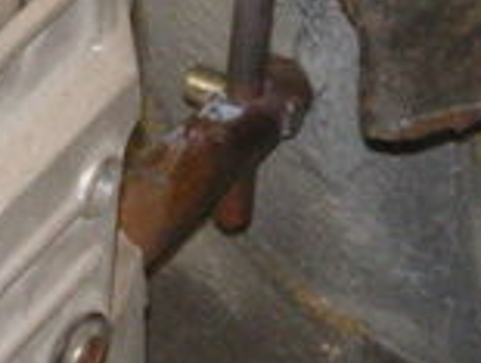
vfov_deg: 5.3
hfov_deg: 7.0
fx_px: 3900
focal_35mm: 280
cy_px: 47
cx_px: -71
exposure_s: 1/40
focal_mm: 11.3
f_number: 4.4
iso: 400
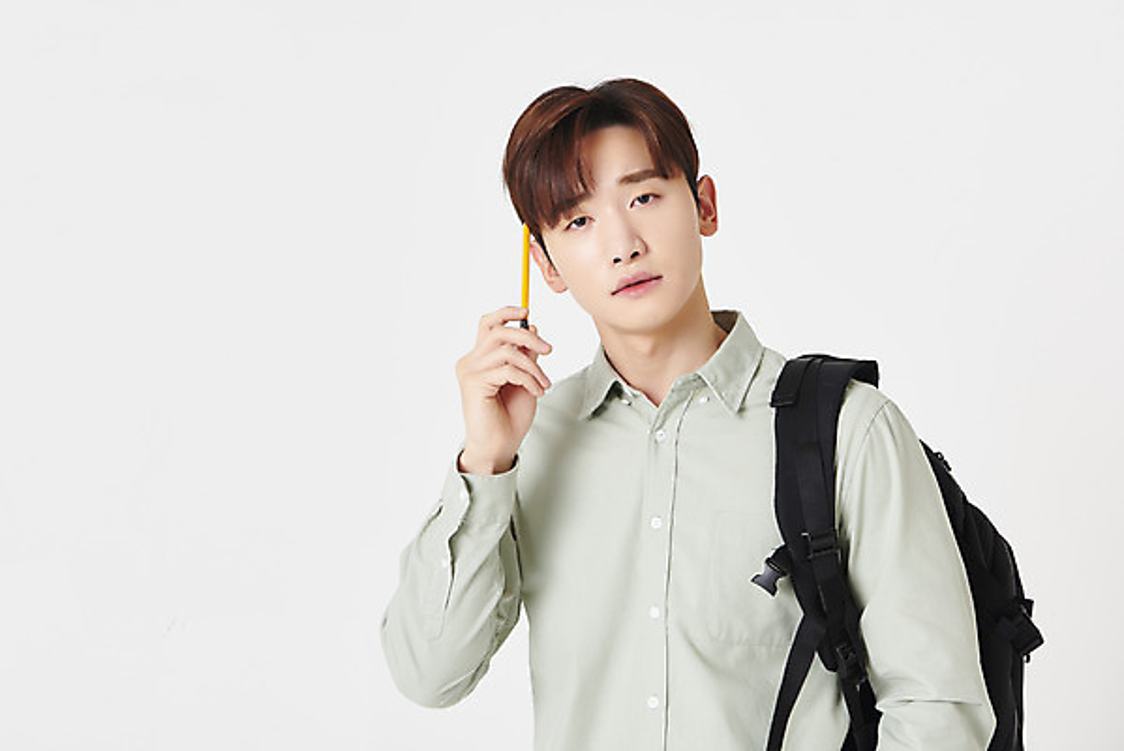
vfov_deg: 19.5
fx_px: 2187
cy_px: 376
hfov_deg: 28.8
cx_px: 562
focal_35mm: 70
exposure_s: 1/125
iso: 100
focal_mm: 70
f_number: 11
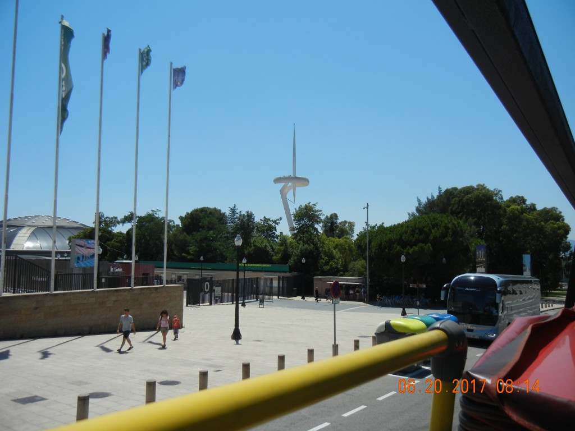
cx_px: 288
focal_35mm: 30
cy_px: 216
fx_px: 498
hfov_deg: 60.0
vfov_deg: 46.8
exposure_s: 1/729
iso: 160
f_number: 7
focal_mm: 5.4
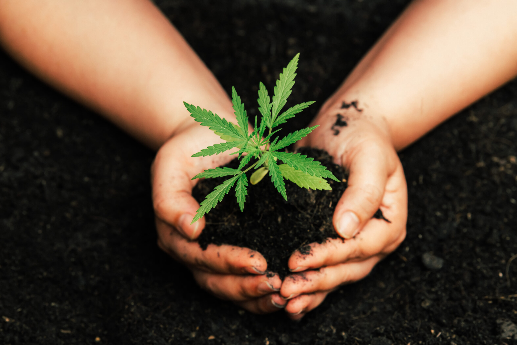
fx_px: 2729
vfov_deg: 7.2
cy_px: 172
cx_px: 258
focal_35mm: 190
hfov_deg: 10.8
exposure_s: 1/125
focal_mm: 190
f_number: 8
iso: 640
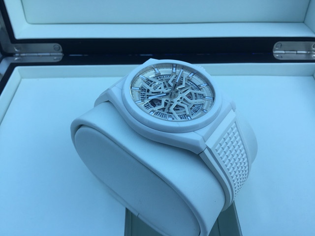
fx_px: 282
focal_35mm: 31
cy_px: 118
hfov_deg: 58.4
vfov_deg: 45.4
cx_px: 158
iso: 25
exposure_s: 1/122
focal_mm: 3.3
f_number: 2.4
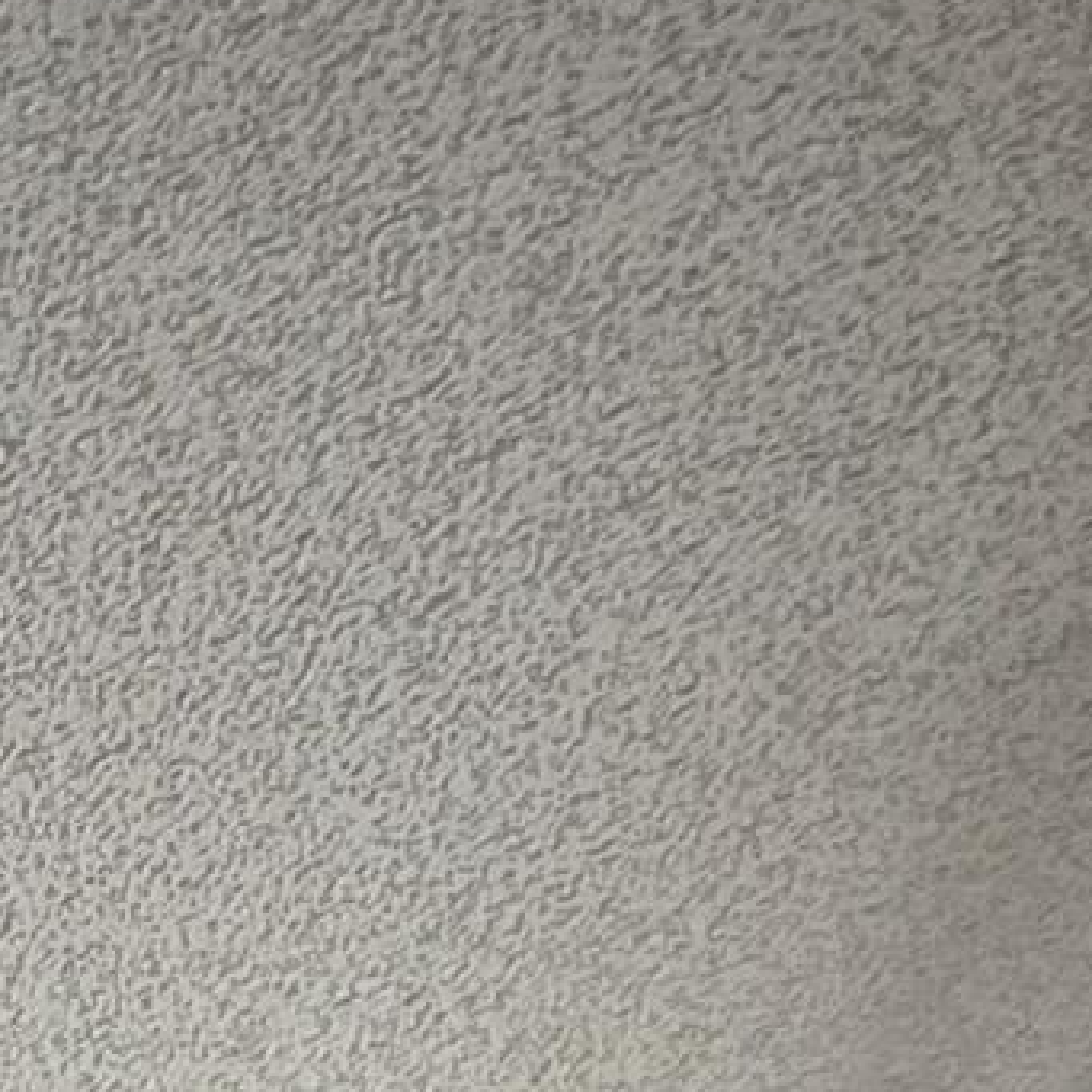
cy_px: 3555
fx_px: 3605
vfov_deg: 10.3
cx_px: -1973
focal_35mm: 101
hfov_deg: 11.7
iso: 50
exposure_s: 1/120
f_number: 2.2
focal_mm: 2.2
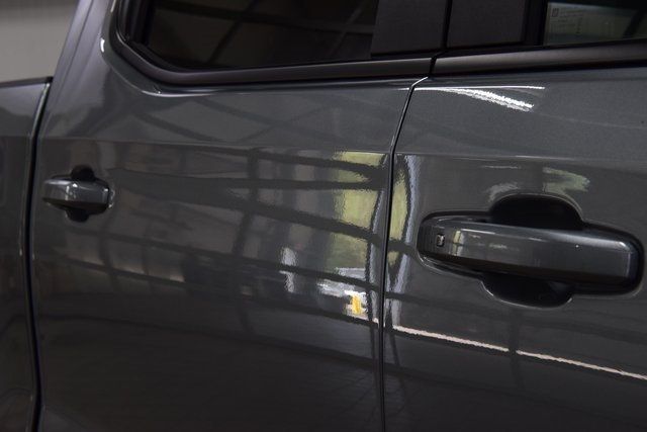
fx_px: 1240
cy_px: 216
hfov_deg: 29.2
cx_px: 324
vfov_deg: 19.7
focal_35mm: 69
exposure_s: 1/60
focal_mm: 46
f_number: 8
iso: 800
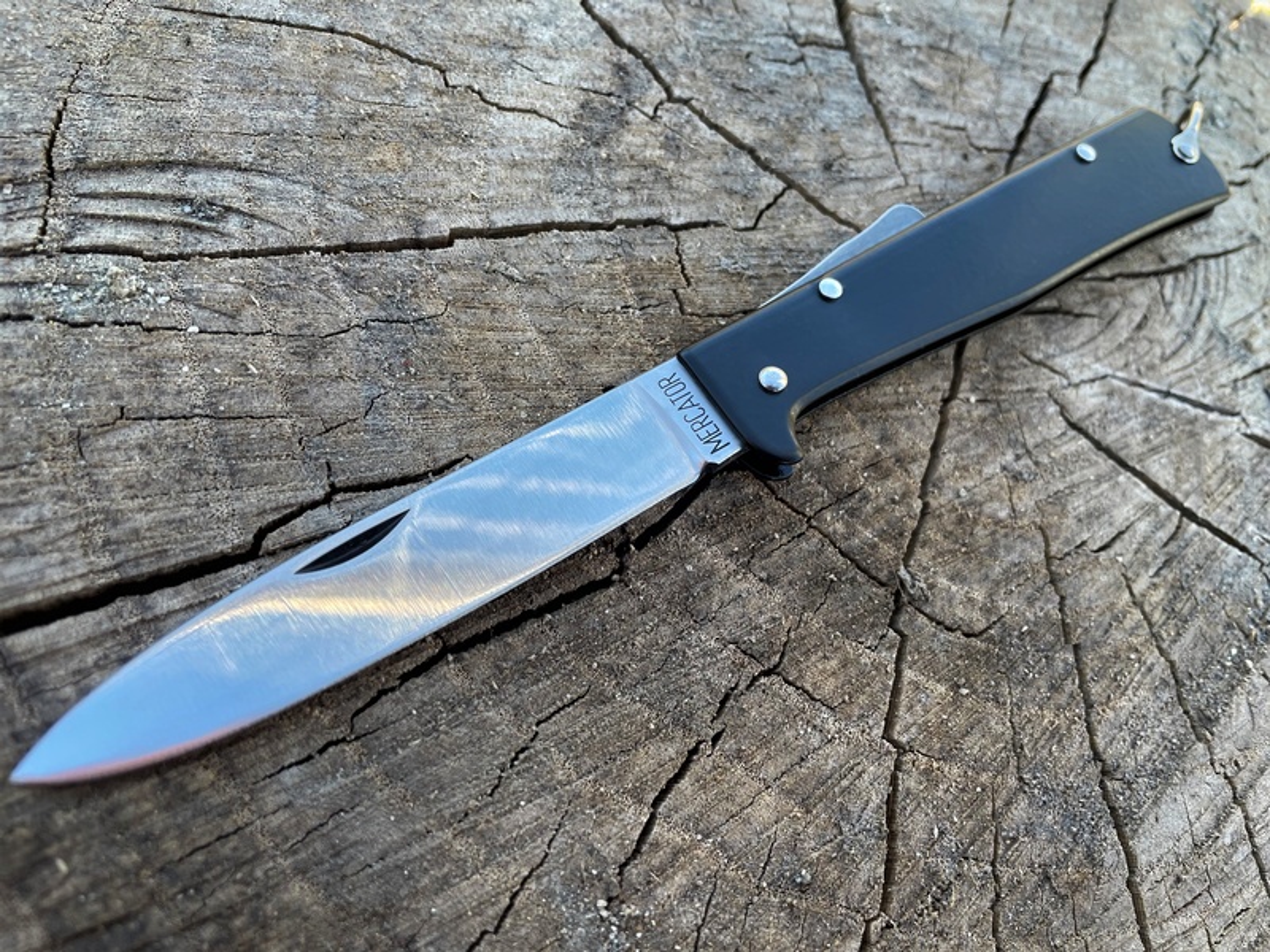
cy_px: 476
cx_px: 635
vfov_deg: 53.1
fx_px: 954
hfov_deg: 67.3
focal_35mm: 26
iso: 32
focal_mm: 4.2
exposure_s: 1/193
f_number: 1.6
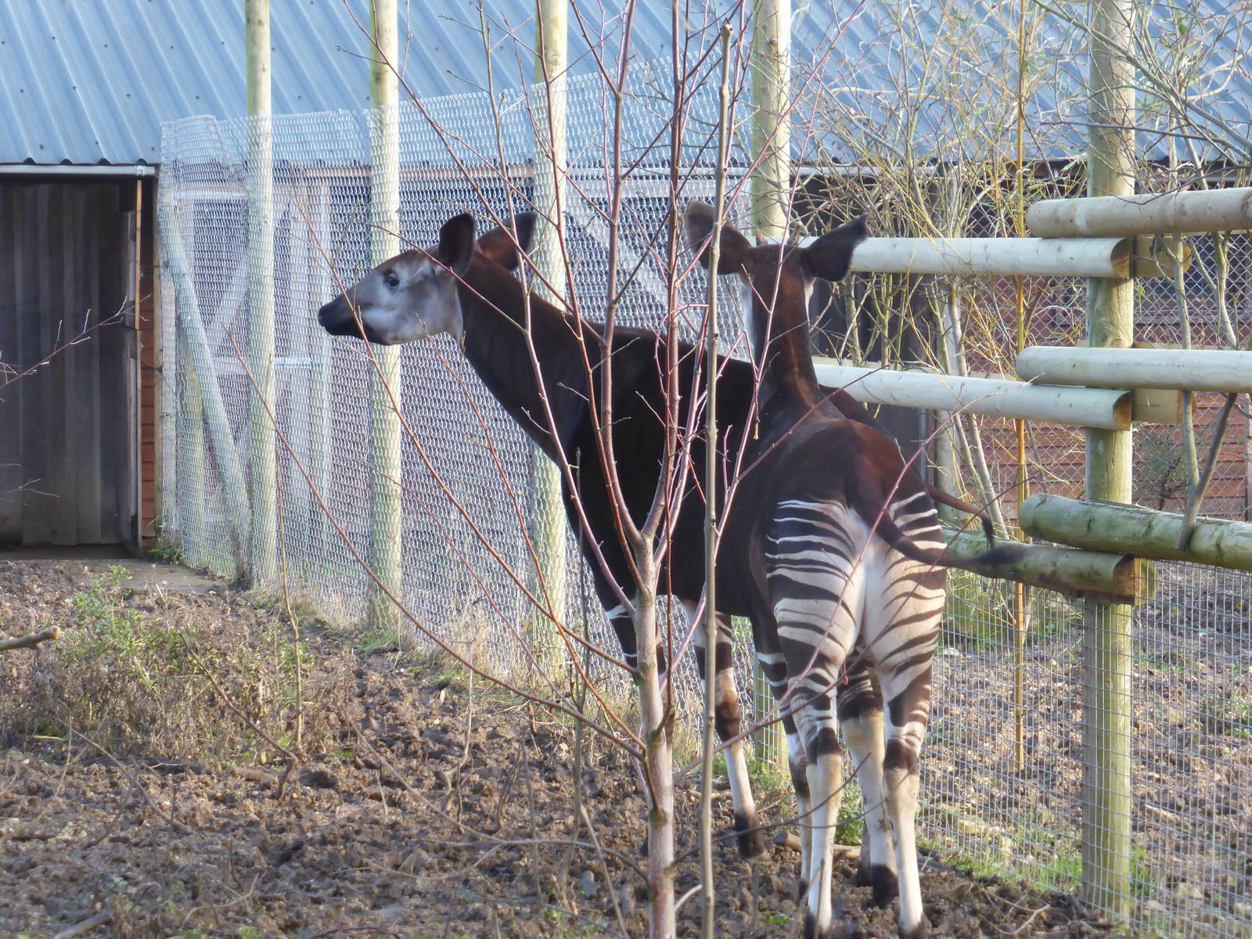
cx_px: 626
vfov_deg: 11.1
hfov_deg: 14.7
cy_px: 470
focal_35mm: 134
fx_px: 4847
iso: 200
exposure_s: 1/80
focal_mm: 21.8
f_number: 5.4
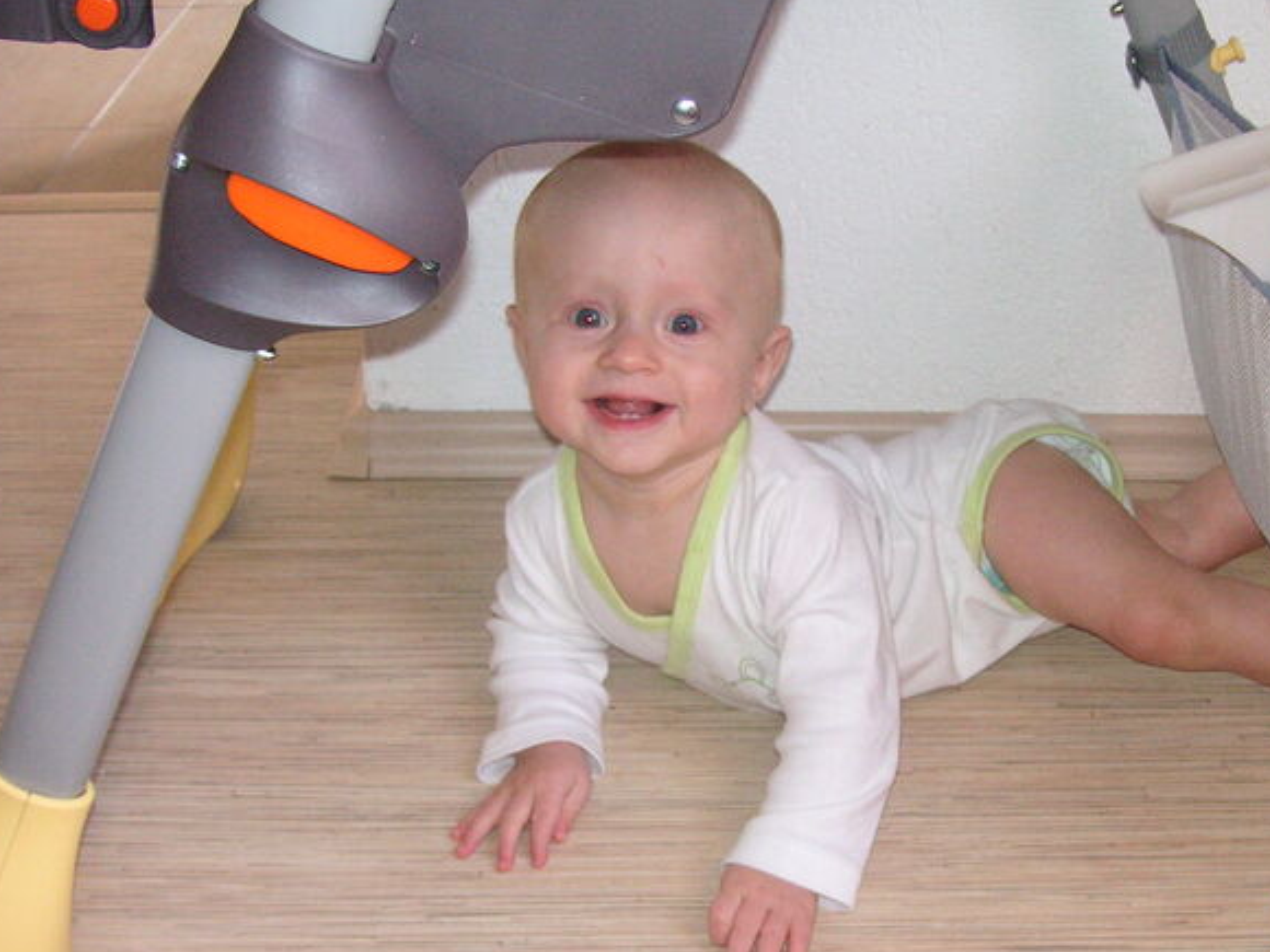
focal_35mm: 51
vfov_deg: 28.5
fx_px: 1871
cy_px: 565
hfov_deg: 37.3
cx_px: 773
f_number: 2.8
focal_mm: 6.1
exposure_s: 1/45
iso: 160
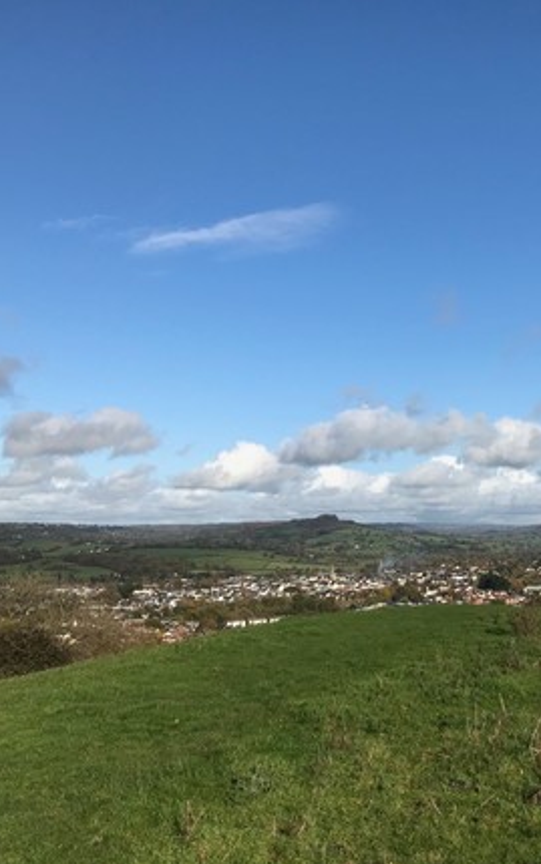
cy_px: 431
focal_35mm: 40
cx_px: 356
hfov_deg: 31.8
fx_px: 943
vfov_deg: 49.3
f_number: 1.8
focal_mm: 3.99
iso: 20
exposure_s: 1/3300
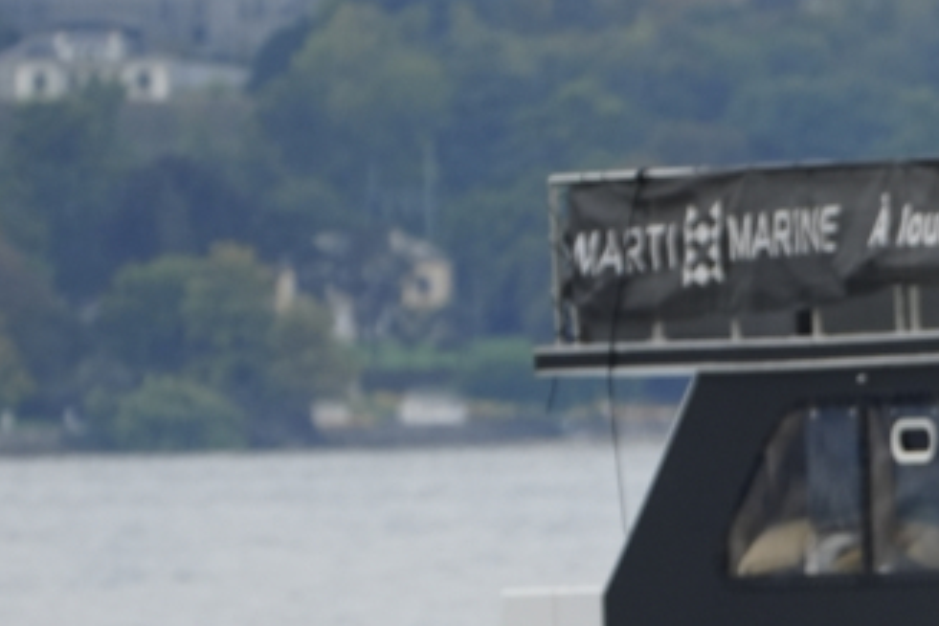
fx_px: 24230
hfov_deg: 2.2
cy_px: 557
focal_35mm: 929
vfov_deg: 1.5
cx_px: 1450
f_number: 5.6
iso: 640
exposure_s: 1/1000
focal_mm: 253
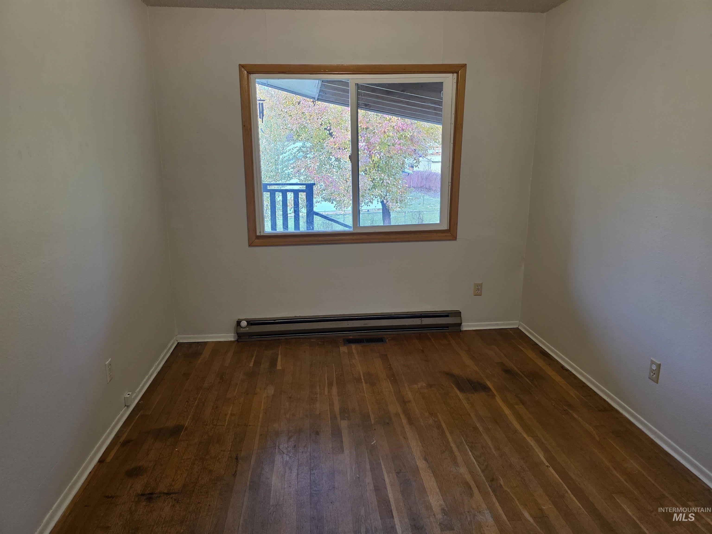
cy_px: 267
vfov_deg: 58.9
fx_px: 473
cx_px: 356
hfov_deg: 73.9
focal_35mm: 23
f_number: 1.7
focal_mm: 6.3
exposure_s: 1/120
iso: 200
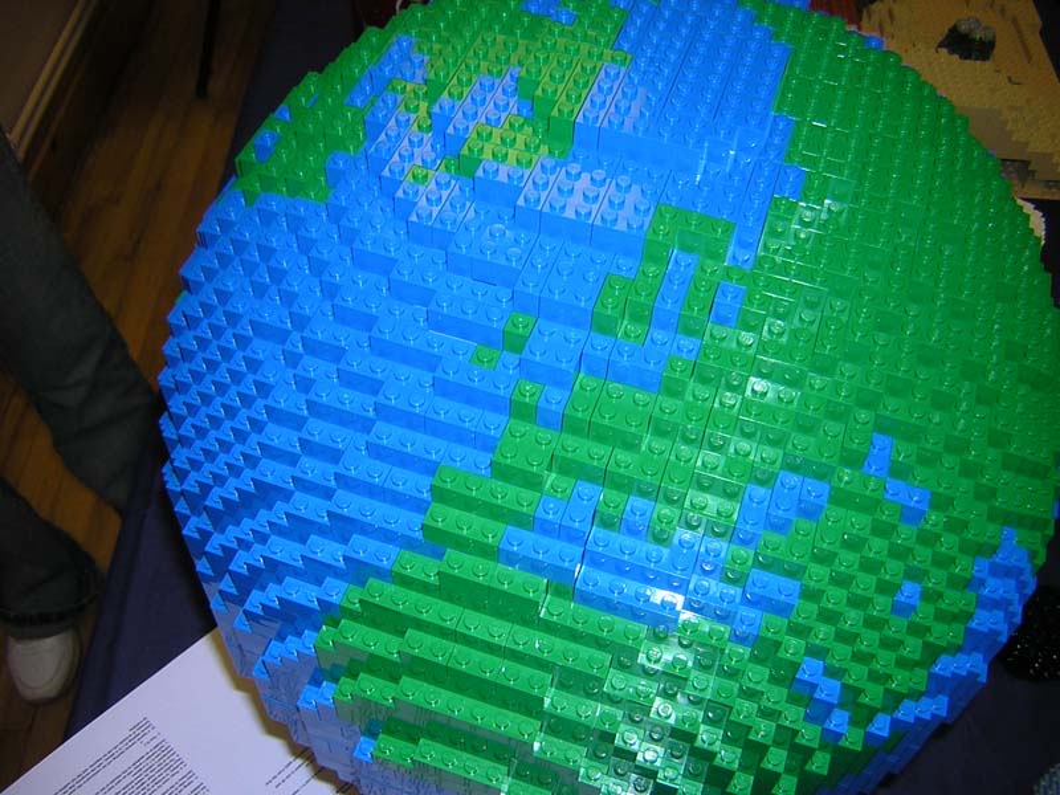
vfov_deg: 39.7
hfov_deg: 51.4
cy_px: 398
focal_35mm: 36
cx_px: 530
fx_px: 1102
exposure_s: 1/60.1
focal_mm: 4.7
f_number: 2.6
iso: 100
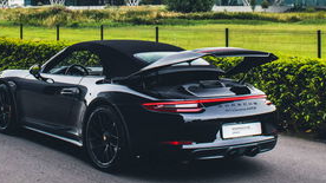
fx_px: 605
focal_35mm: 70
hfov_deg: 30.0
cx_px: 120
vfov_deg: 16.9
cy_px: 9
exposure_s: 1/250
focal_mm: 24
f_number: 5.6
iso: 400
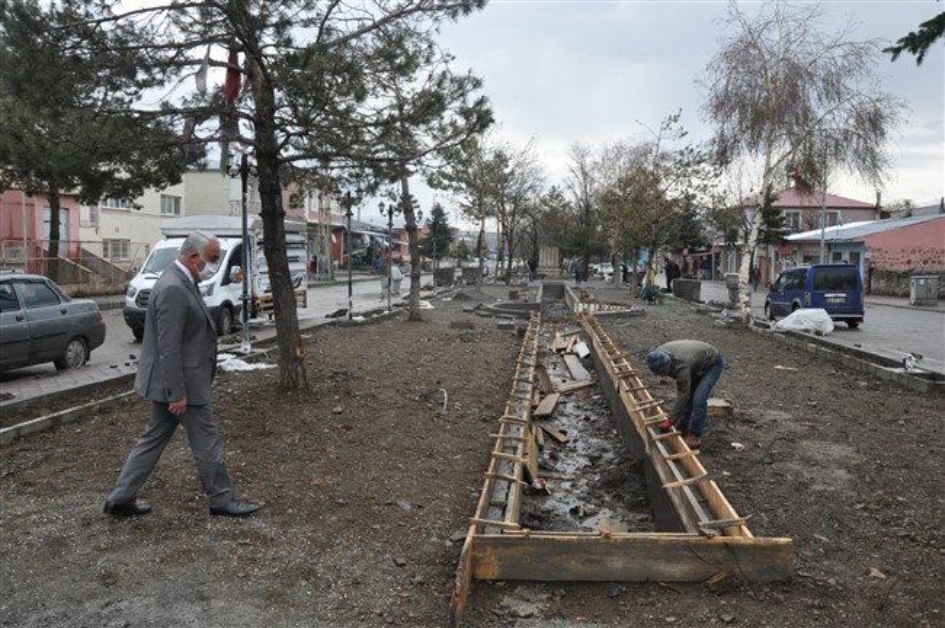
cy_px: 314
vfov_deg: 41.6
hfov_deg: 59.5
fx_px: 826
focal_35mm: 32
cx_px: 472
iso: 1000
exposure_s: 1/160
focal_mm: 21
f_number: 13
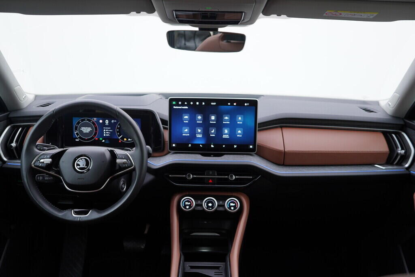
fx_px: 415
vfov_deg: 36.9
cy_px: 138
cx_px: 208
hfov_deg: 53.1
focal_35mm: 36
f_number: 2.8
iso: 125
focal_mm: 24
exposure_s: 1/50
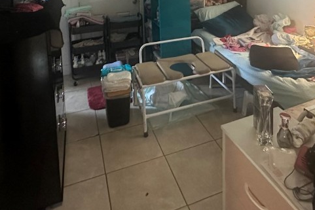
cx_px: 177
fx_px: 271
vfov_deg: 35.8
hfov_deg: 60.1
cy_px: -24
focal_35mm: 31
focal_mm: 2.22
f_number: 2.2
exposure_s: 1/60
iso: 800
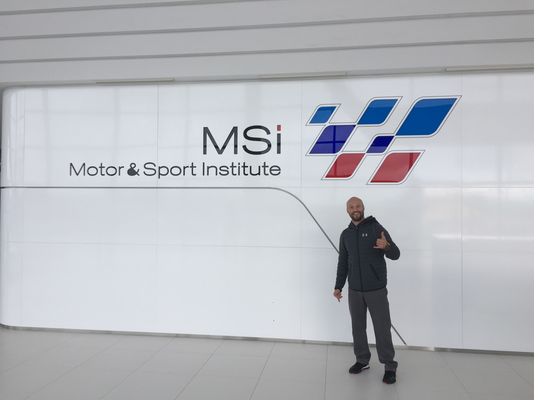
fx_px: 447
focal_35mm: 29
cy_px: 200
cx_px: 267
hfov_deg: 61.7
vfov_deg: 48.2
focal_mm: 4.15
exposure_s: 1/113
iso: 32
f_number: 2.2
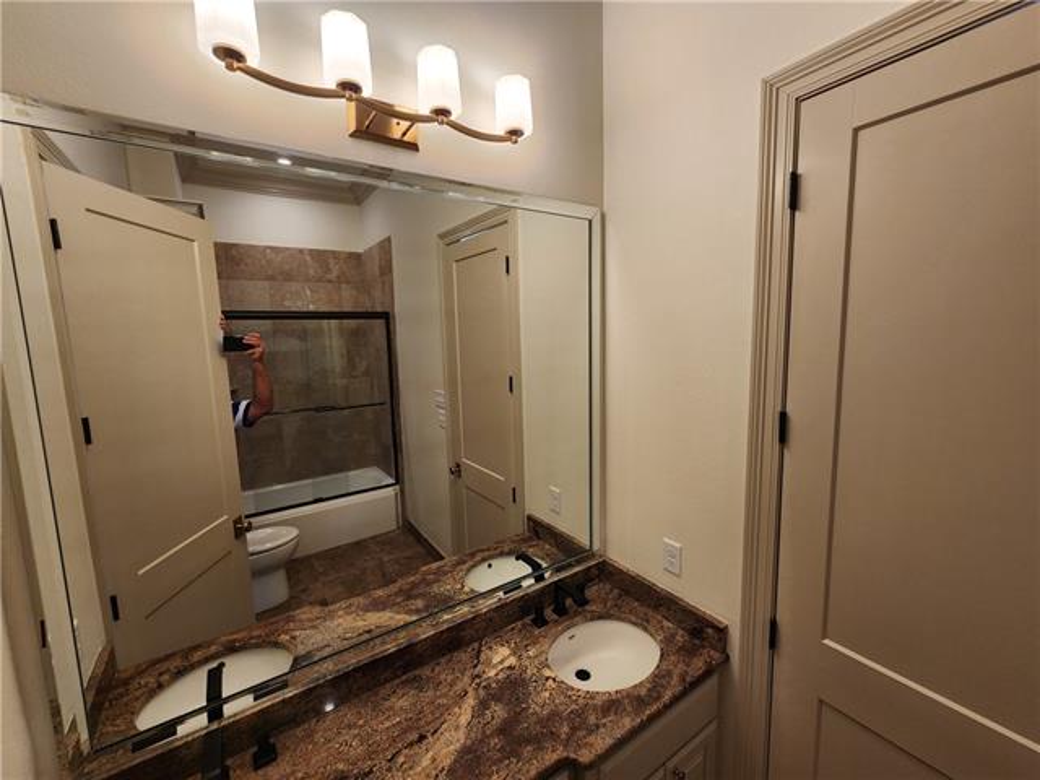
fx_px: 391
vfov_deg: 89.9
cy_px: 390
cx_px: 520
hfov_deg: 106.2
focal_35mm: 13
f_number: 2.2
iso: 100
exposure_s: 1/60
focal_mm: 2.2
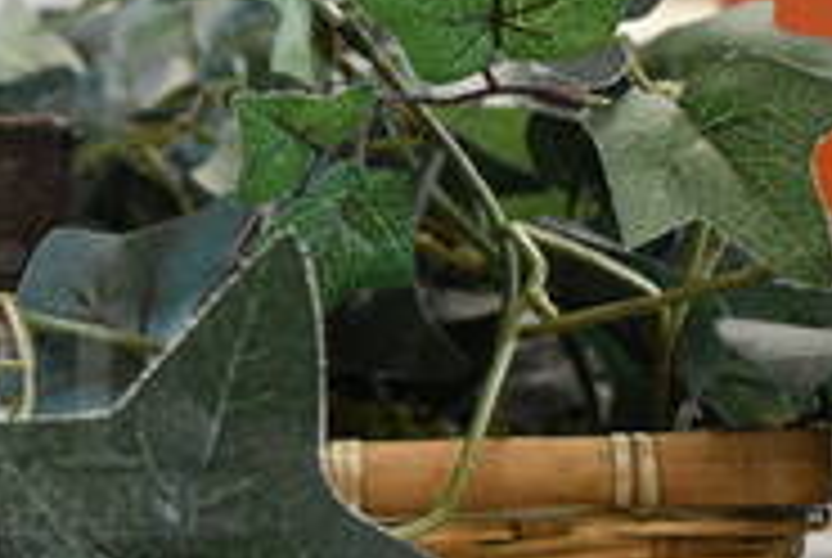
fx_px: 2060
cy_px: 378
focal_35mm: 89
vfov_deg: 15.4
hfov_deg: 21.6
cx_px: -85
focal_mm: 18
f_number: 3.5
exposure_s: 1/125
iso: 2000
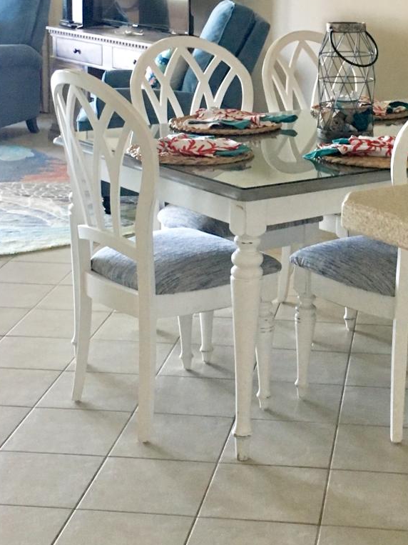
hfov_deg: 19.2
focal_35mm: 76
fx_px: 1195
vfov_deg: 25.0
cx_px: 309
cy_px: 63
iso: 125
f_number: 2.2
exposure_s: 1/30
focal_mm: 4.15
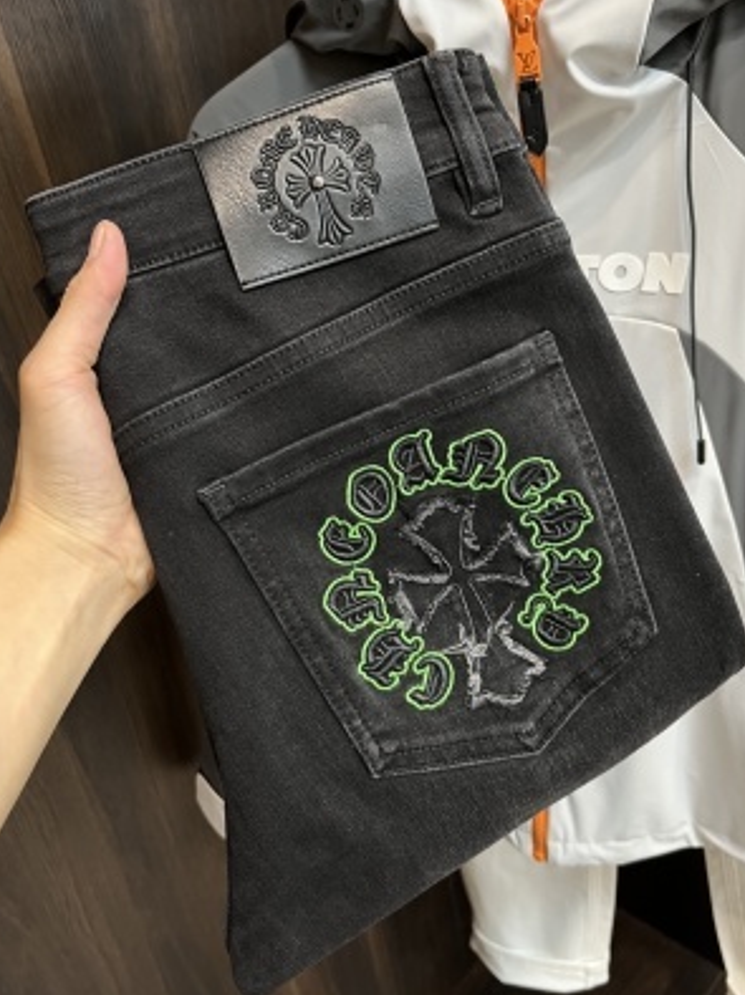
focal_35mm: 33
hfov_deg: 42.9
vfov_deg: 55.4
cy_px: 498
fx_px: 948
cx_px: 352
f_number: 1.6
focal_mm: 5.1
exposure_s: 1/55
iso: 200
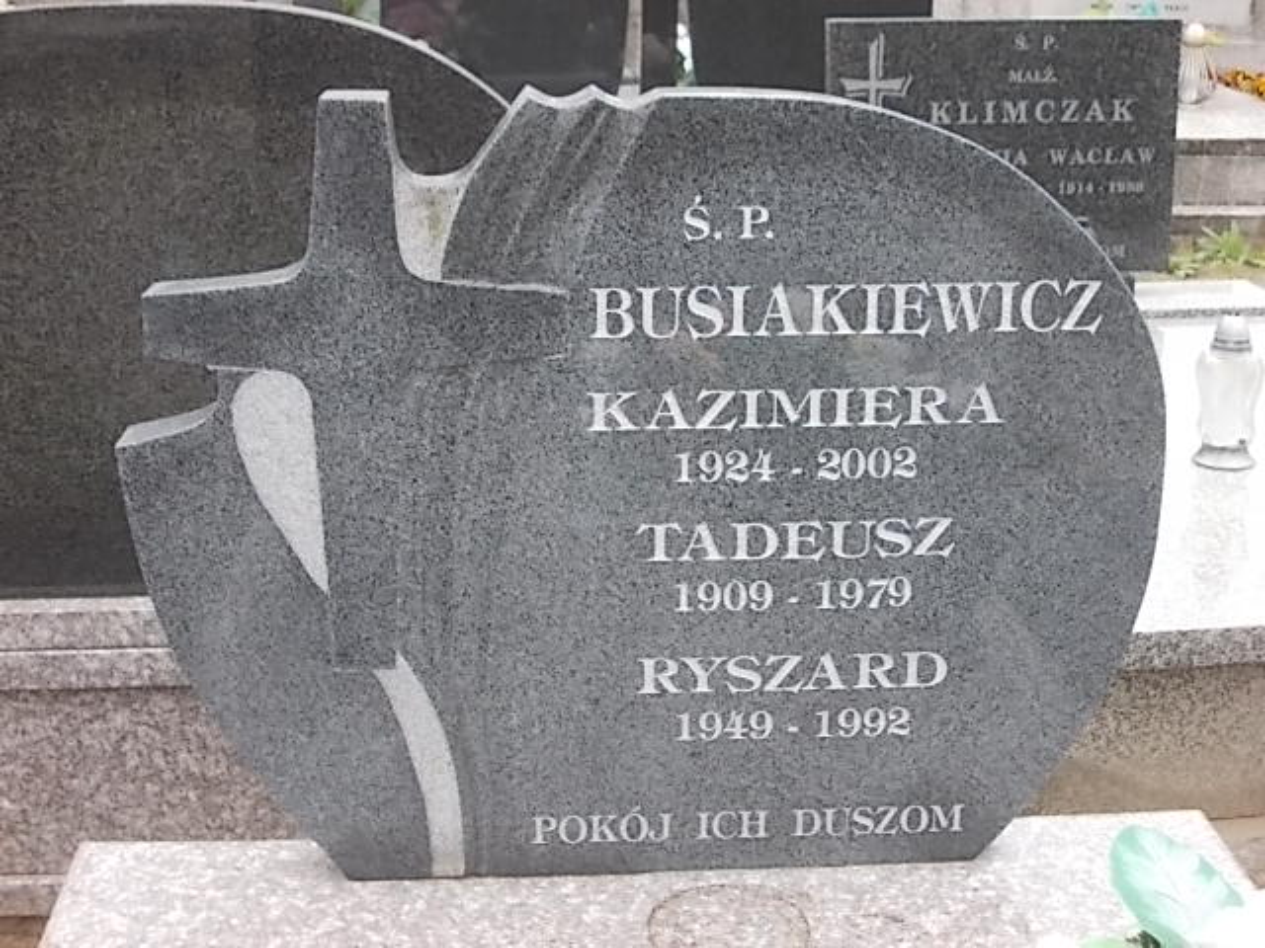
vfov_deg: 28.6
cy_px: 474
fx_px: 1864
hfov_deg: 37.5
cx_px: 632
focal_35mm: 51
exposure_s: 1/80
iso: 80
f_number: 3.6
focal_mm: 7.2
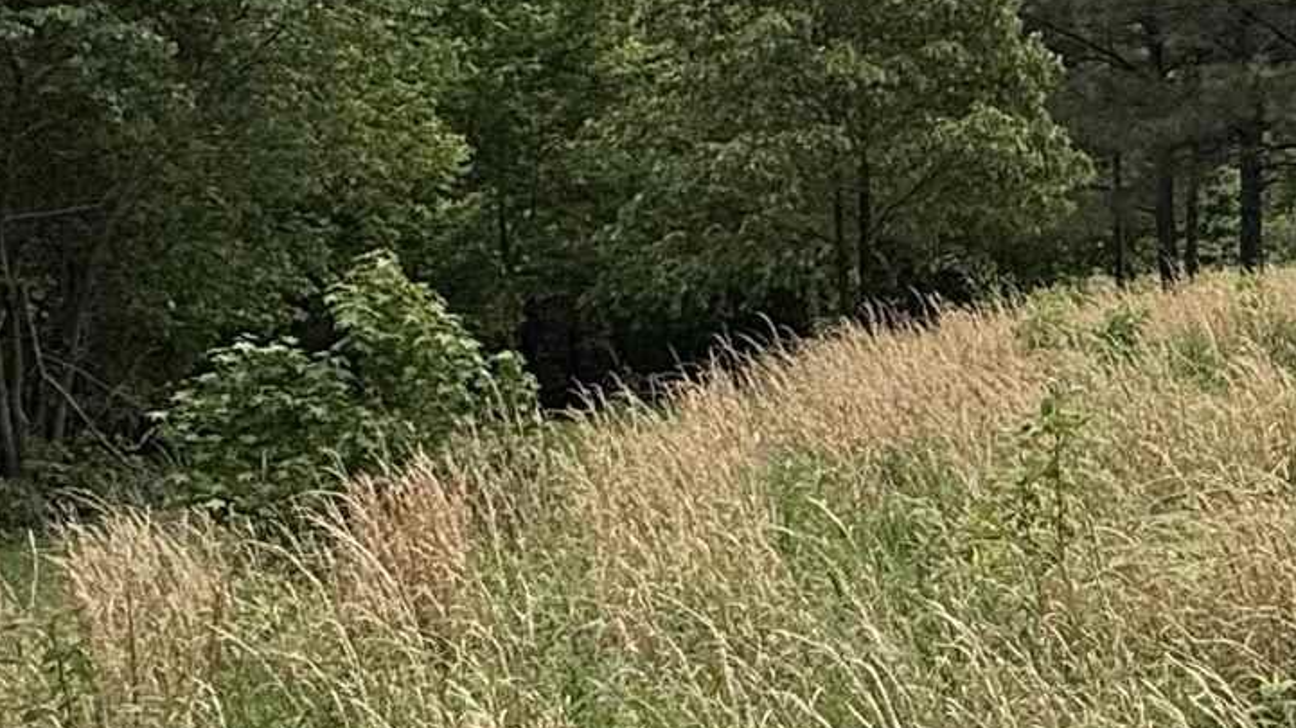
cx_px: 1487
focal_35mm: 65
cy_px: 178
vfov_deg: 18.4
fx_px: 2233
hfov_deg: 28.8
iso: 50
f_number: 2.2
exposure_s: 1/1698
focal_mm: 2.22
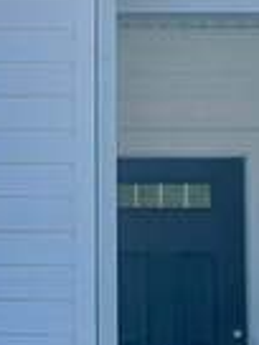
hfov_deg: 8.0
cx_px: -53
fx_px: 1836
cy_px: 183
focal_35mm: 184
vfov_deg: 10.7
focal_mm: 5.7
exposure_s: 1/4115
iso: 50
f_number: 1.5
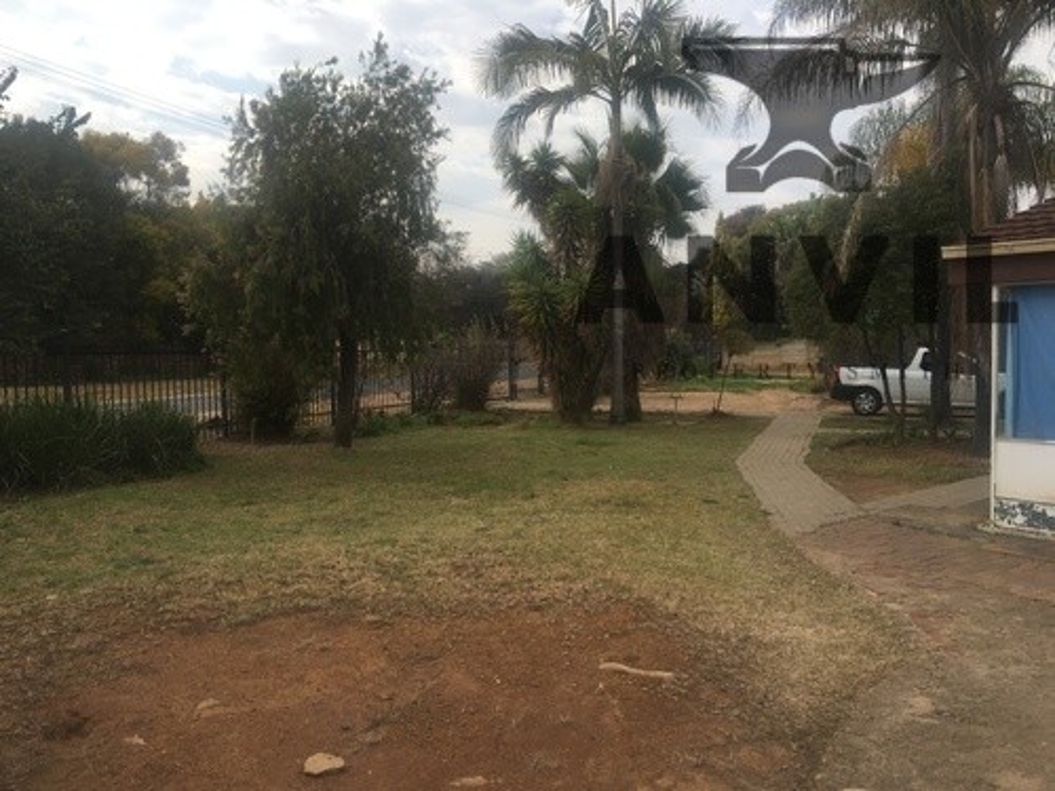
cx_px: 528
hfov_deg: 61.7
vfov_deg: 48.2
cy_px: 396
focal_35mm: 29
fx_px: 884
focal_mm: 4.15
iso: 25
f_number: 2.2
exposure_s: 1/605
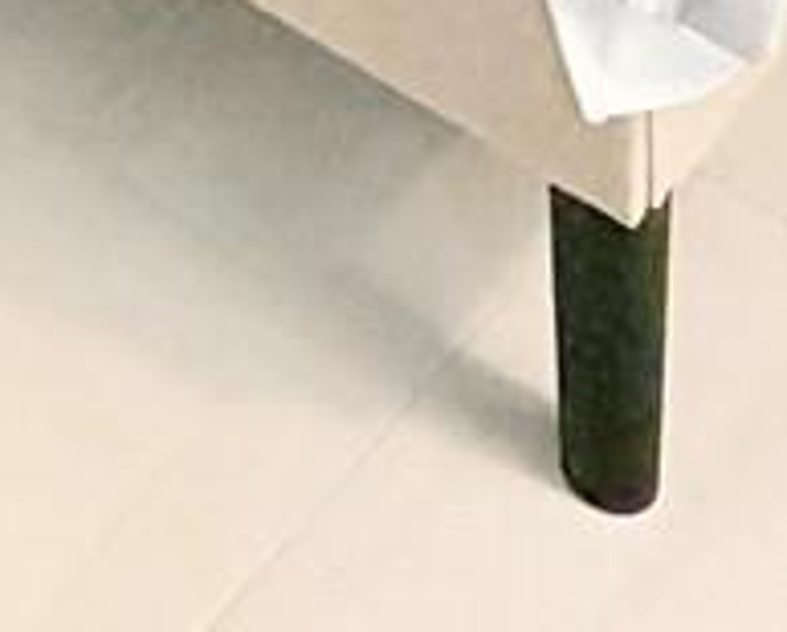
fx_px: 2636
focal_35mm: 113
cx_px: -273
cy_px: -1684
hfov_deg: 16.0
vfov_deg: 8.7
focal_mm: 2.22
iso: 320
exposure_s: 1/120
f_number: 2.2
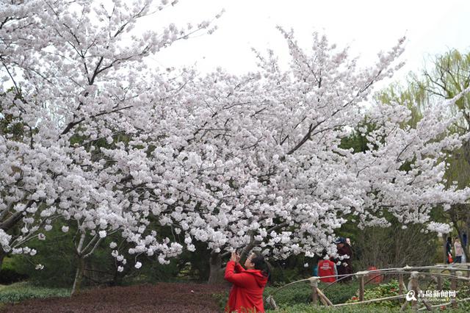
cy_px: 156
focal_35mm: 63
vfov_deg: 21.5
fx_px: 822
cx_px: 235
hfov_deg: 31.9
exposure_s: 1/160
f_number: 6.3
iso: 400
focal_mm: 42
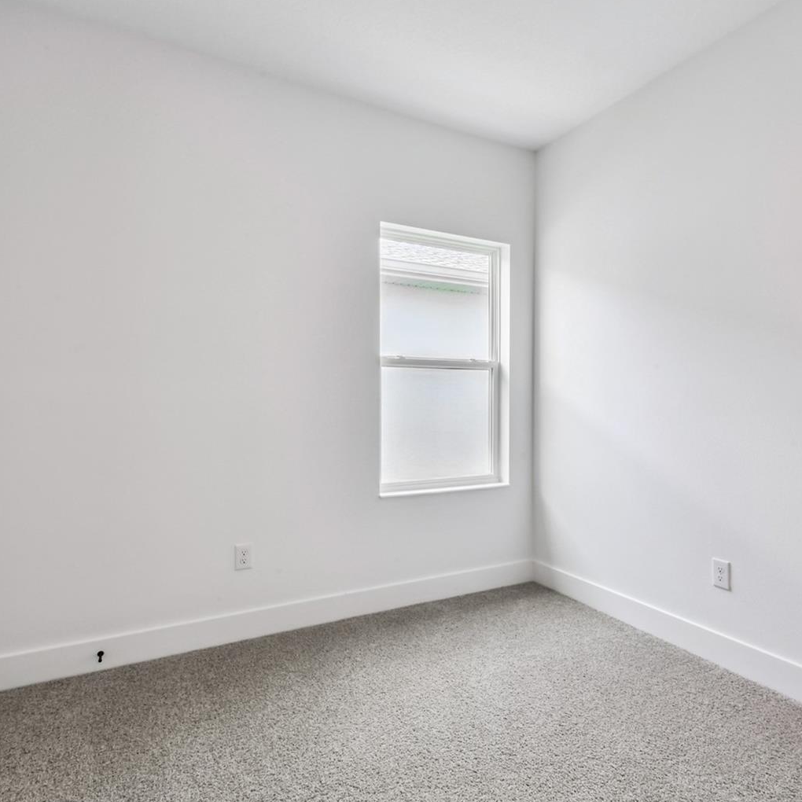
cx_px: 451
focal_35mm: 20
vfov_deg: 74.8
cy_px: 401
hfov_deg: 74.5
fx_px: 524
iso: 100
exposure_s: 1/3.33
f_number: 22
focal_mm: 10
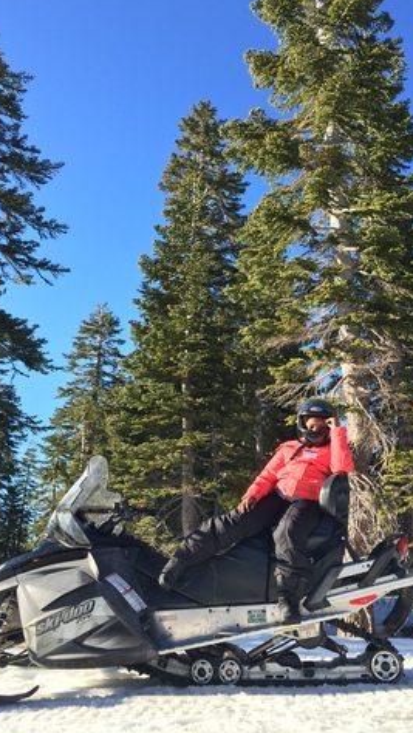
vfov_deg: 61.0
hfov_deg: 36.7
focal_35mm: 32
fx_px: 622
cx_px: 230
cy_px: 363
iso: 32
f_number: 2.2
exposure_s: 1/542
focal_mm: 4.15
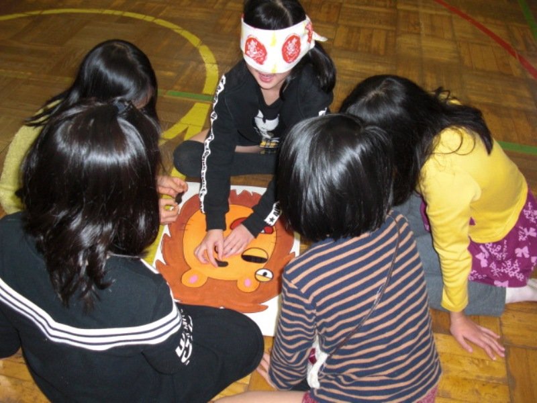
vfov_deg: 39.7
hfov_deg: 51.4
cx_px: 268
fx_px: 558
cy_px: 202
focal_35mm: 36
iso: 200
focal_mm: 6.3
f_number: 2.8
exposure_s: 1/60
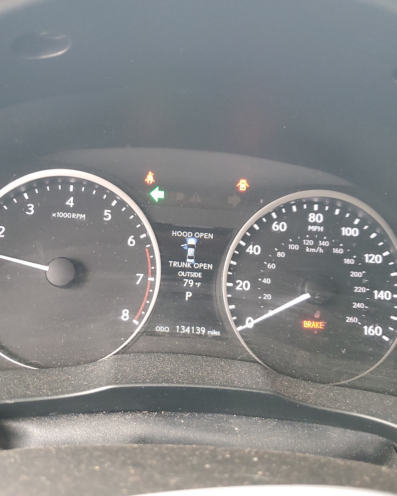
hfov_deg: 43.3
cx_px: 185
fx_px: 499
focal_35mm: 34
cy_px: 248
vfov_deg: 52.8
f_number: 1.5
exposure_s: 1/60.2
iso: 228
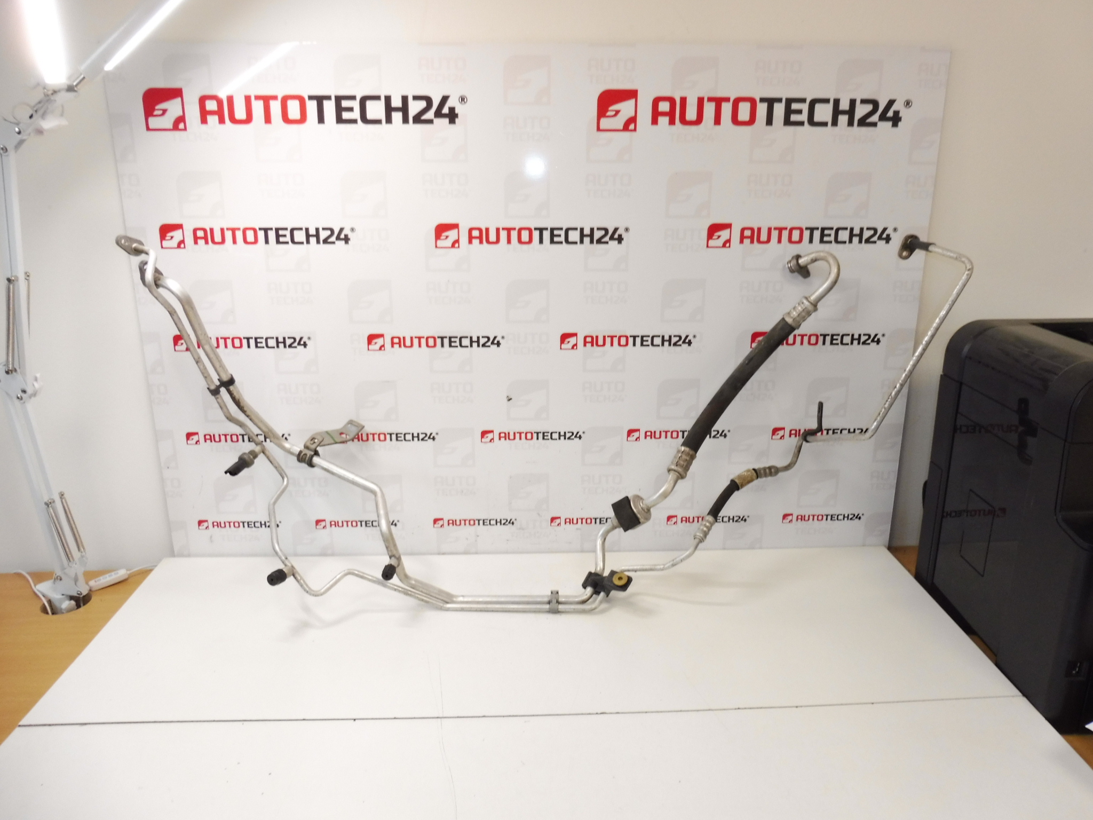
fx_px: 758
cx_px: 546
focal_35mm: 24
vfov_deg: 56.8
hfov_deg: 71.6
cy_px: 410
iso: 200
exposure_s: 1/60
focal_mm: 4.3
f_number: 3.5
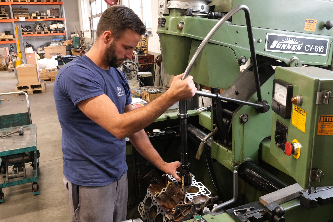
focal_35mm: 35
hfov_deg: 54.4
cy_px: 111
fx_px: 324
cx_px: 166
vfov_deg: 37.9
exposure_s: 1/30
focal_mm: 23
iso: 2500
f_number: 7.1
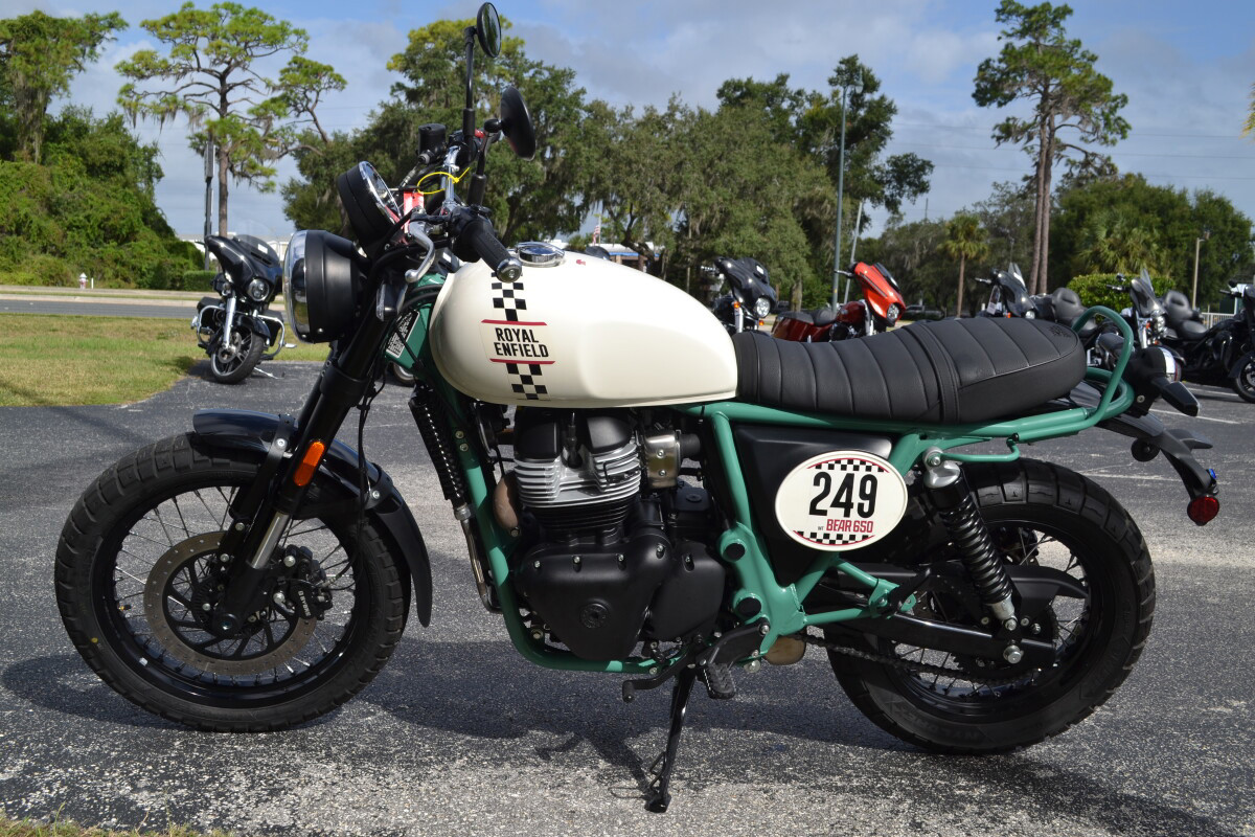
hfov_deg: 53.1
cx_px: 628
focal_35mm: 36
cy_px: 418
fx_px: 1255
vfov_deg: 36.9
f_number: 8
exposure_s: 1/250
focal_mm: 24
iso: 100
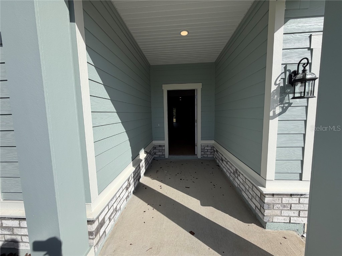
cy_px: 128
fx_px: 138
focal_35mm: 14
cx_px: 171
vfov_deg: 85.7
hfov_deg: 102.1
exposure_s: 1/1464
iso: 20
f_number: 2.2
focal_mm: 2.22
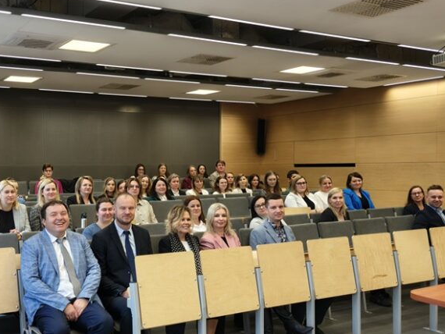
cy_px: 190
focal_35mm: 39
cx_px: 131
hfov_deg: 46.7
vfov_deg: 36.8
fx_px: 502
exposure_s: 1/100
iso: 400
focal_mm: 6.06
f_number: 1.6
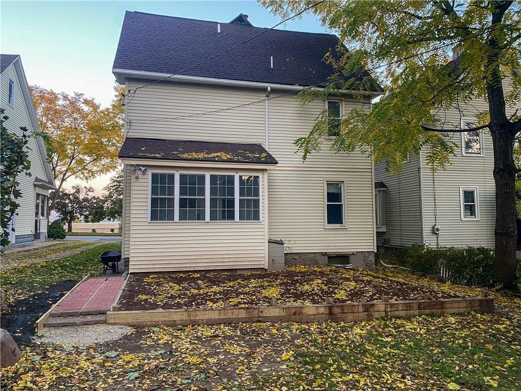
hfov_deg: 67.3
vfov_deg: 53.1
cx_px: 260
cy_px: 196
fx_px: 391
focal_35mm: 26
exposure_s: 1/70
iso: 125
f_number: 1.8
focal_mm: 4.25
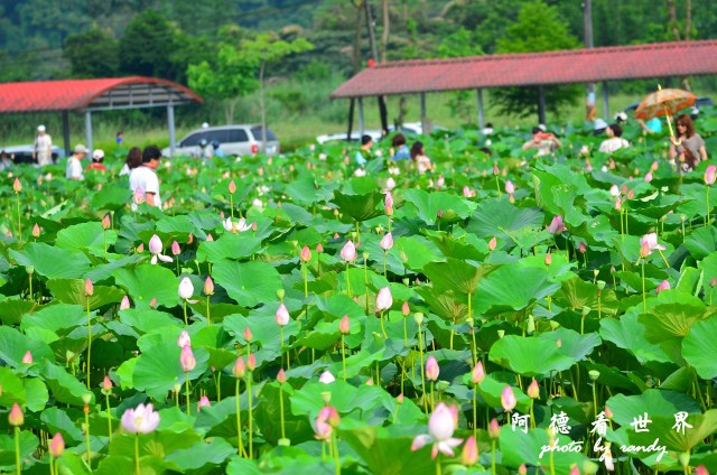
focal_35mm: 225
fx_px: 4472
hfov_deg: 9.2
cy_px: 238
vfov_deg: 6.1
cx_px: 358
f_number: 5.6
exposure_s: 1/320
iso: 100
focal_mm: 150
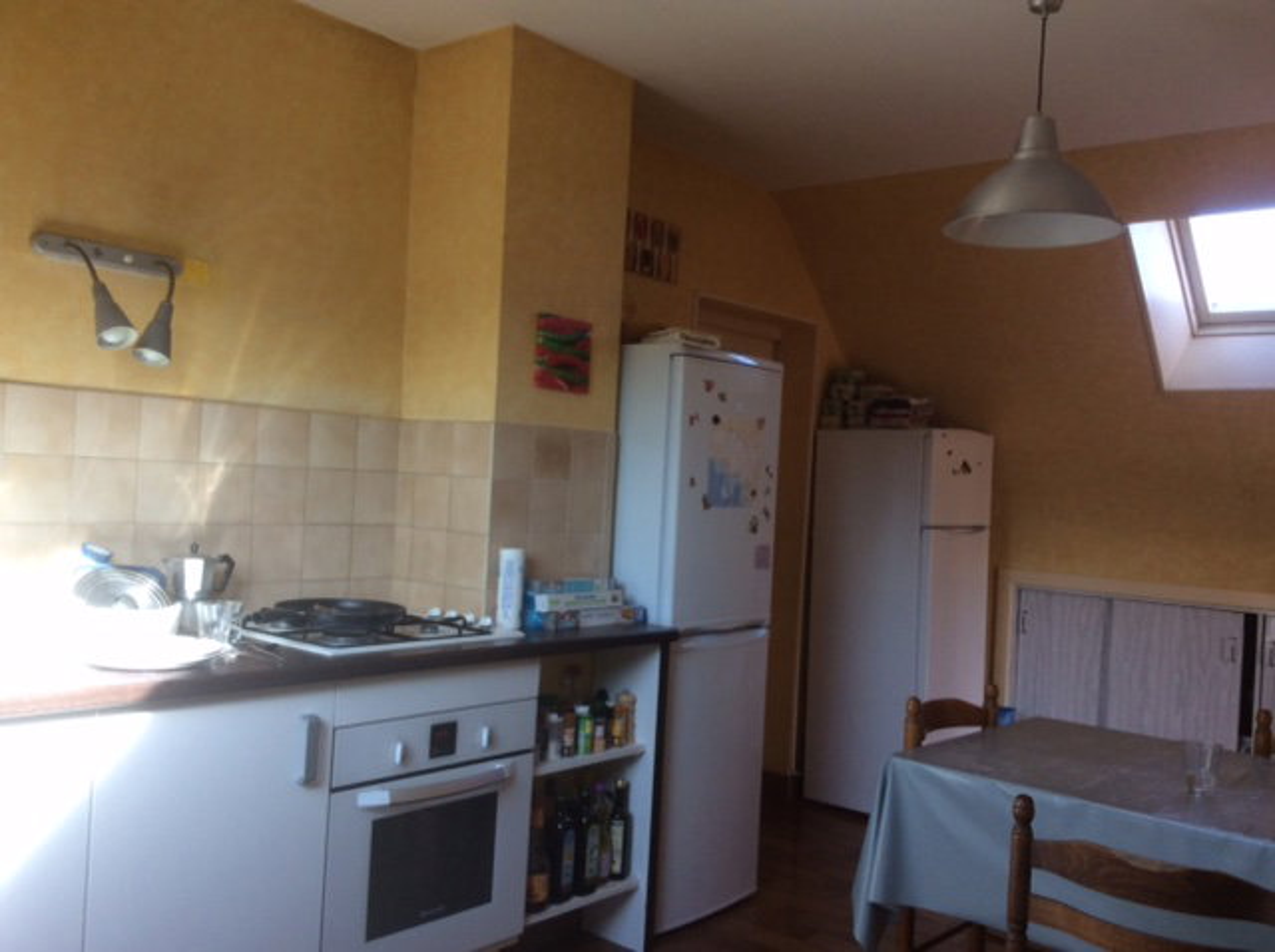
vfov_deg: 44.1
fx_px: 1177
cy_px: 476
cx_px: 638
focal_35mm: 32
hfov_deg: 56.9
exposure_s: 1/50
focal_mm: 3.3
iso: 32
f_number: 2.4
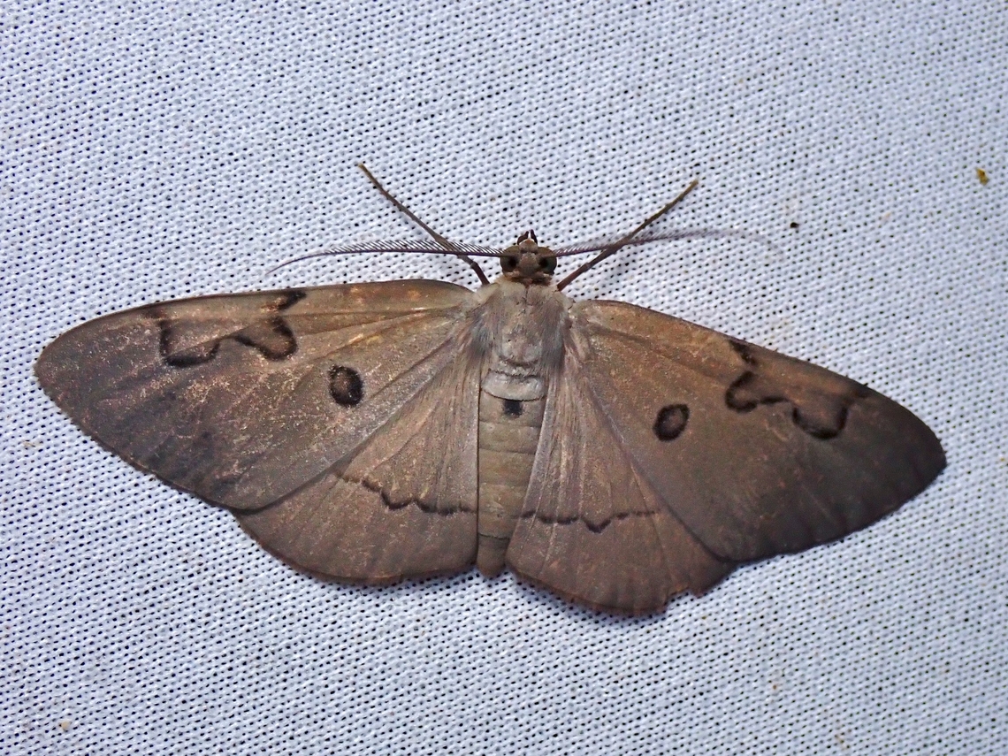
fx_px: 2388
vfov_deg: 18.0
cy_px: 378
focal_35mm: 82
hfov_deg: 23.8
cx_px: 504
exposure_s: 1/160
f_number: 5.6
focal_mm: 14.62
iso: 200
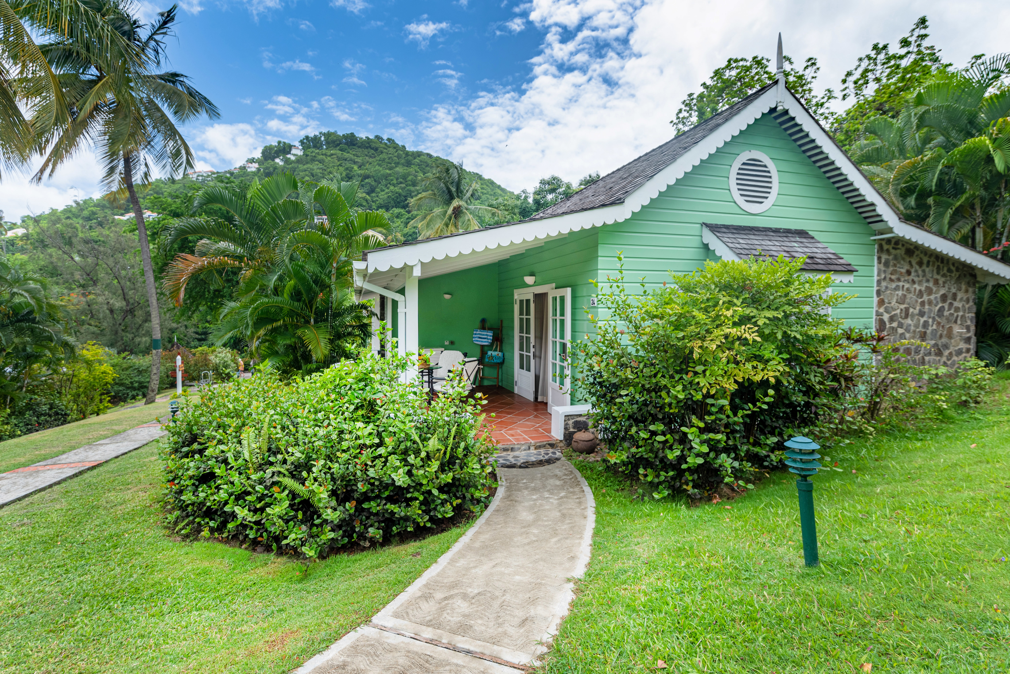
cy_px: 337
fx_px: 421
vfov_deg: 77.4
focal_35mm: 15
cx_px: 505
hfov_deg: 100.4
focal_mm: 15
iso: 100
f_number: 3.5
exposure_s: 1/4000
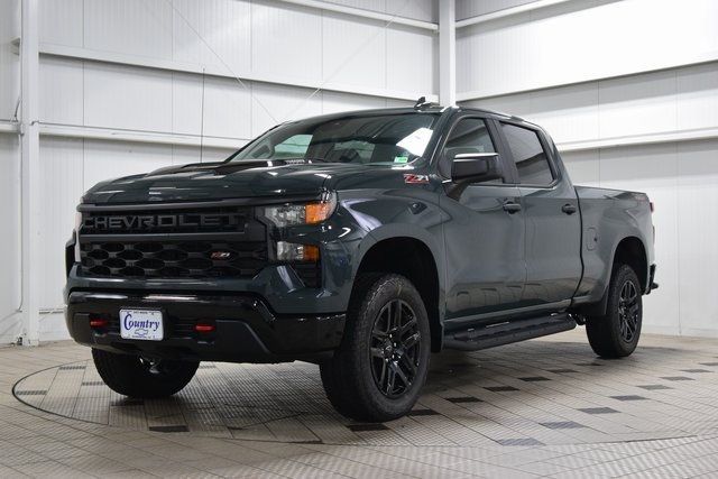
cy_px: 240
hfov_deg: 38.9
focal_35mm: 51
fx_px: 1017
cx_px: 359
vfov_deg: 26.5
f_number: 5.6
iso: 1600
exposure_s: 1/60
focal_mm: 34
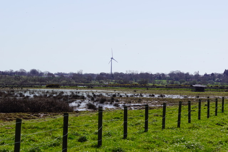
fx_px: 950
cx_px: 114
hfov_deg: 13.7
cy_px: 76
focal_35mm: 150
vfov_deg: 9.2
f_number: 8
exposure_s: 1/320
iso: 100
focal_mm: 100
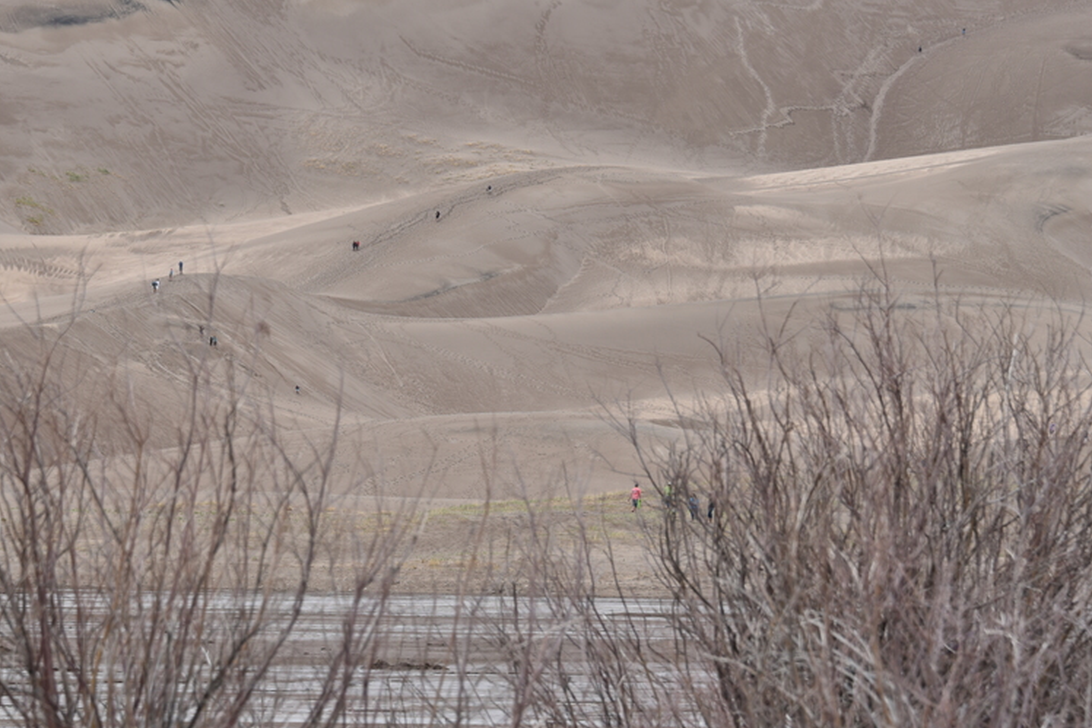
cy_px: 325
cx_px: 495
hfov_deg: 8.9
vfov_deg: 6.0
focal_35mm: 231
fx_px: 7008
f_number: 8
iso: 100
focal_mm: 135
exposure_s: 1/320
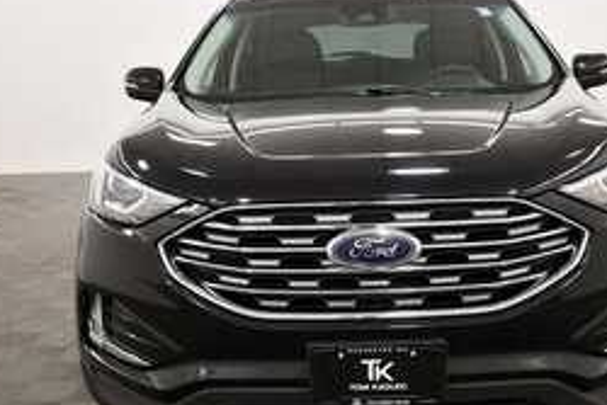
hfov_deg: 40.9
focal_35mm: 48
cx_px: 371
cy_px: 212
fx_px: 810
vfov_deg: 28.1
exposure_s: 1/125
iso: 1000
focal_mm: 20
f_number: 5.6
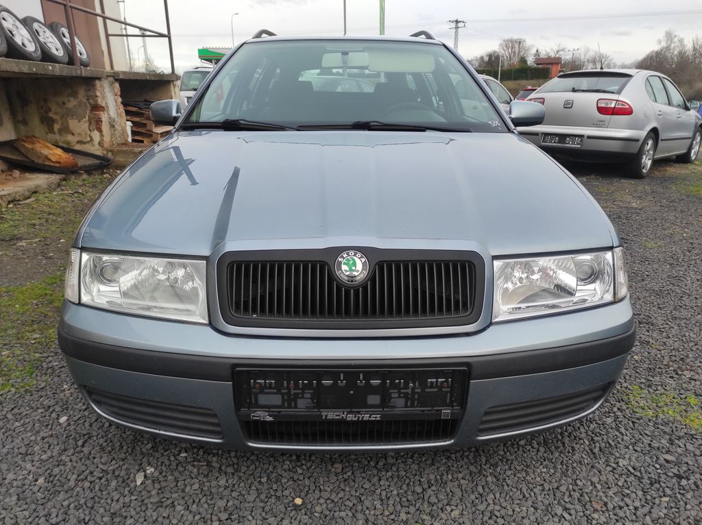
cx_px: 351
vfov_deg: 54.8
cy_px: 262
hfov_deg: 69.4
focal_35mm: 25
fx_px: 507
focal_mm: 5.43
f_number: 1.89
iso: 100
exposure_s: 1/303
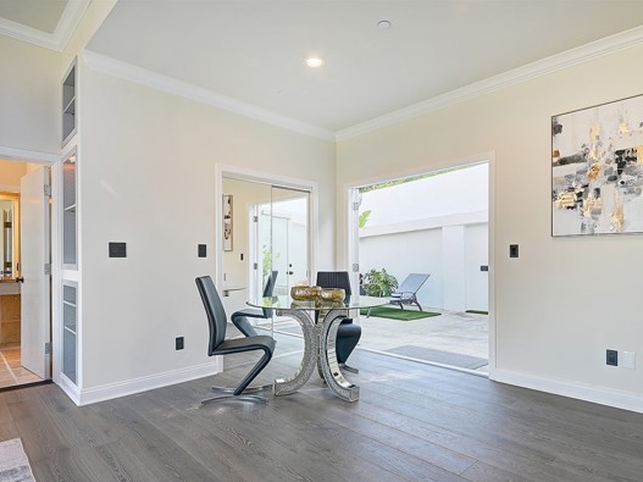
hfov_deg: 79.0
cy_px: 258
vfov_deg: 63.4
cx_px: 331
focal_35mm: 21
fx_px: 390
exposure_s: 1/20
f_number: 8
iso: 250
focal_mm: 18
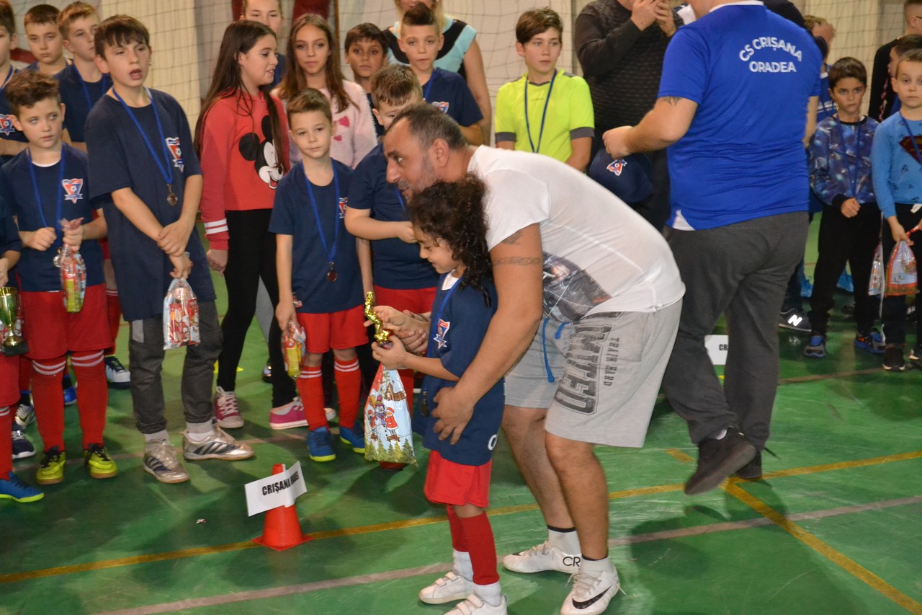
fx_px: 1460
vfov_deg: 23.8
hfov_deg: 35.1
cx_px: 461
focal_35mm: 57
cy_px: 308
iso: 3200
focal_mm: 38
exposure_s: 1/60
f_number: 5
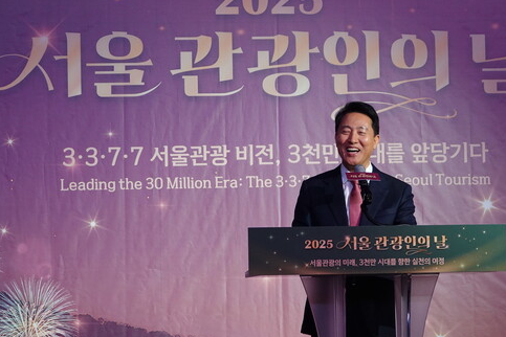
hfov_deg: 11.1
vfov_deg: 7.4
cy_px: 139
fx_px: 2600
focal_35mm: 185
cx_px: 279
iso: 800
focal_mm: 54.57
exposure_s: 1/160
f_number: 4
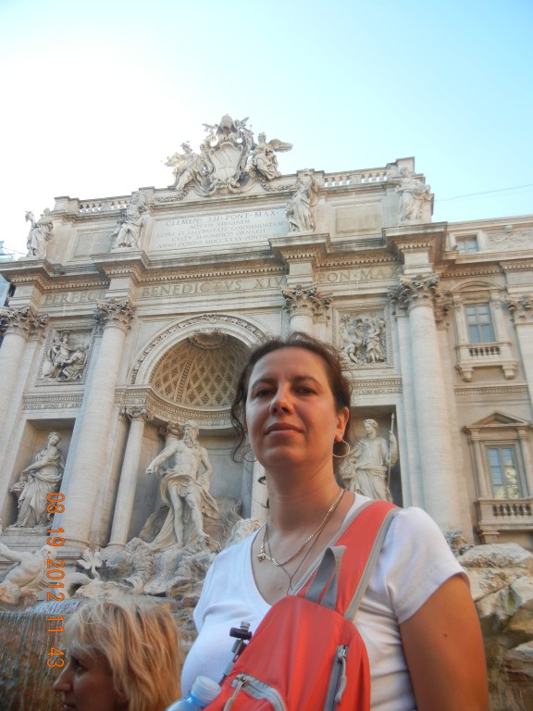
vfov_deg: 60.0
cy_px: 356
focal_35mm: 30
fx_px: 616
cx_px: 266
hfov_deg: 46.8
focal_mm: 5.4
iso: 160
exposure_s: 1/208
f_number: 3.5
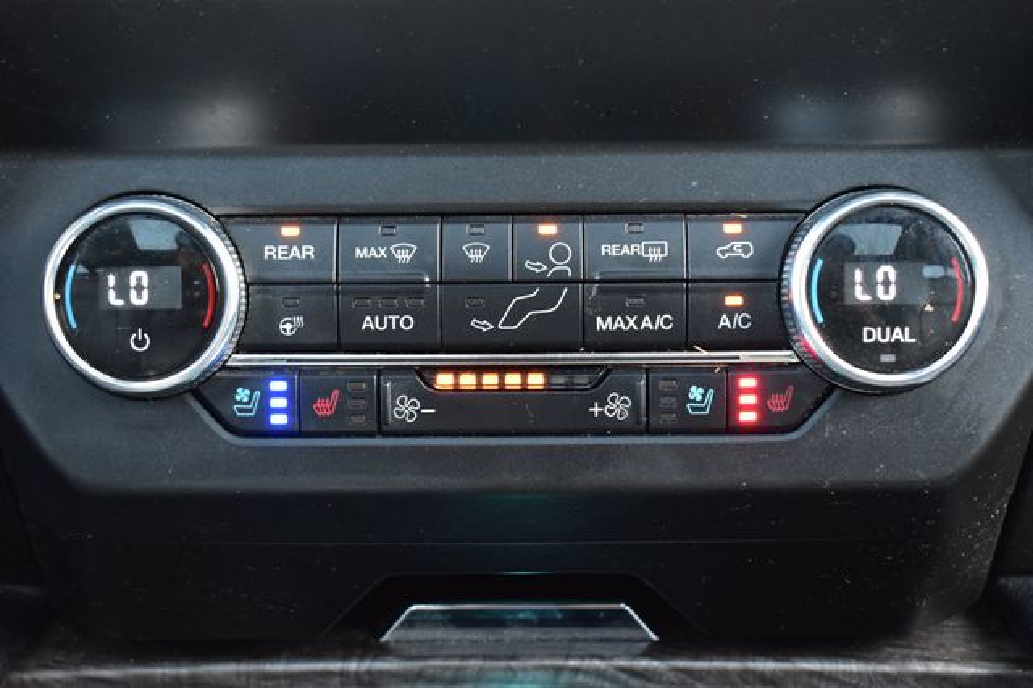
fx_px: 1635
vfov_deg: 23.8
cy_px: 344
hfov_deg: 35.1
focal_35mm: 57
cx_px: 516
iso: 1250
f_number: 6.3
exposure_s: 1/15
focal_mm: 38
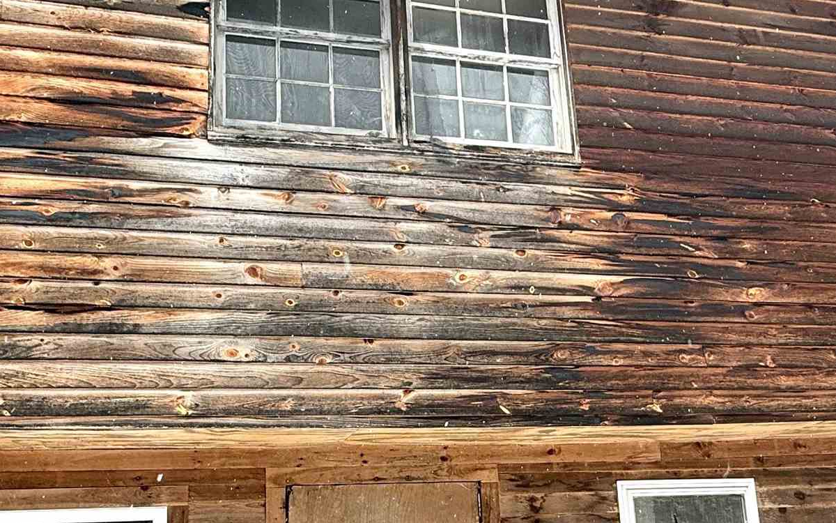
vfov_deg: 33.0
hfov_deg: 51.5
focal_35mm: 38
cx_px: 423
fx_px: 866
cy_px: 390
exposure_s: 1/300
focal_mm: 2.22
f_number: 2.2
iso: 50
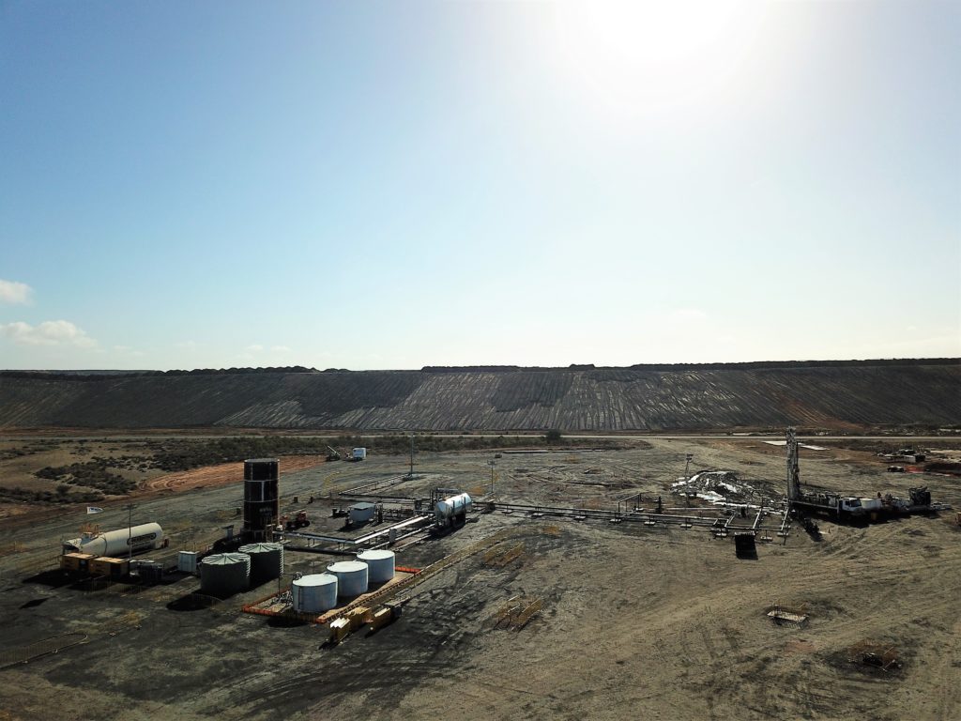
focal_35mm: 26
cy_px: 360
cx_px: 480
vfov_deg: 53.1
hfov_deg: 67.3
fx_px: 722
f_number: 2.2
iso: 100
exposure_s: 1/3185
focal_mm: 4.73
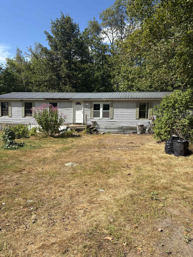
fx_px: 193
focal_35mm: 26
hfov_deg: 53.1
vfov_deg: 67.3
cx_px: 96
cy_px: 128
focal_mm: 5.96
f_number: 1.6
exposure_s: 1/2639
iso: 50
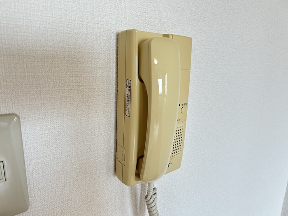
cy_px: 108
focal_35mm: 26
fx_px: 216
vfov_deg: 53.1
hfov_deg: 67.3
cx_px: 144
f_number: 1.5
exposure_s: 1/120
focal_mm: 5.7
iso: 125
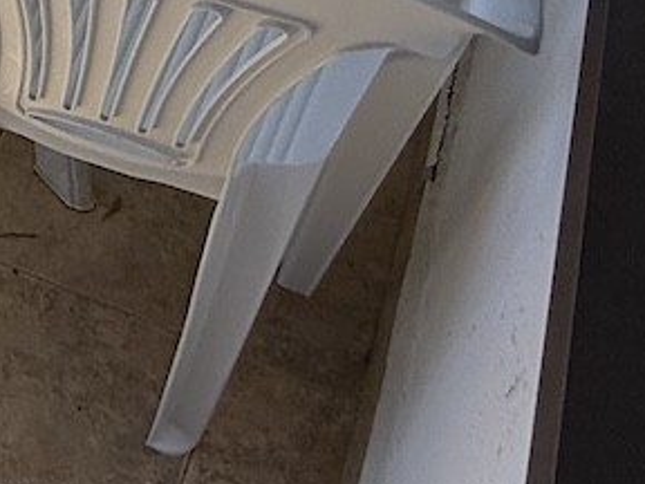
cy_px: 37
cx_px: -652
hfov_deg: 18.0
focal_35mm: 73
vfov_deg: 19.7
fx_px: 1360
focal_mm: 2.22
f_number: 2.2
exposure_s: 1/1312
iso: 50
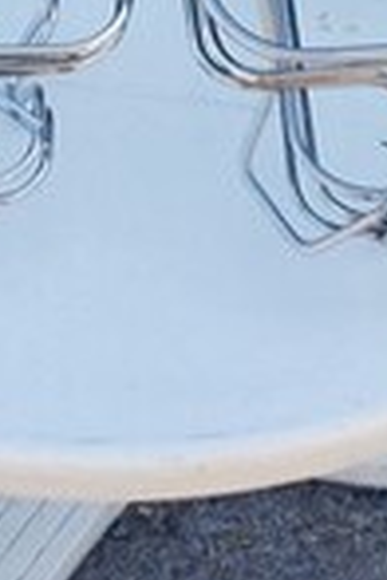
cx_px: 126
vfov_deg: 16.6
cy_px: -284
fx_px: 1806
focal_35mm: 112
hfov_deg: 12.2
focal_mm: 4.3
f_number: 2.4
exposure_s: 1/218
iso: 50
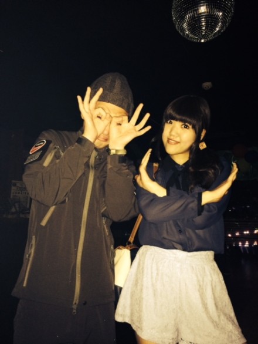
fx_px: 298
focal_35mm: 30
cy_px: 172
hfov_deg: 46.8
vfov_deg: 59.9
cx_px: 129
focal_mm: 4.12
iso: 250
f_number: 2.2
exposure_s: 1/16
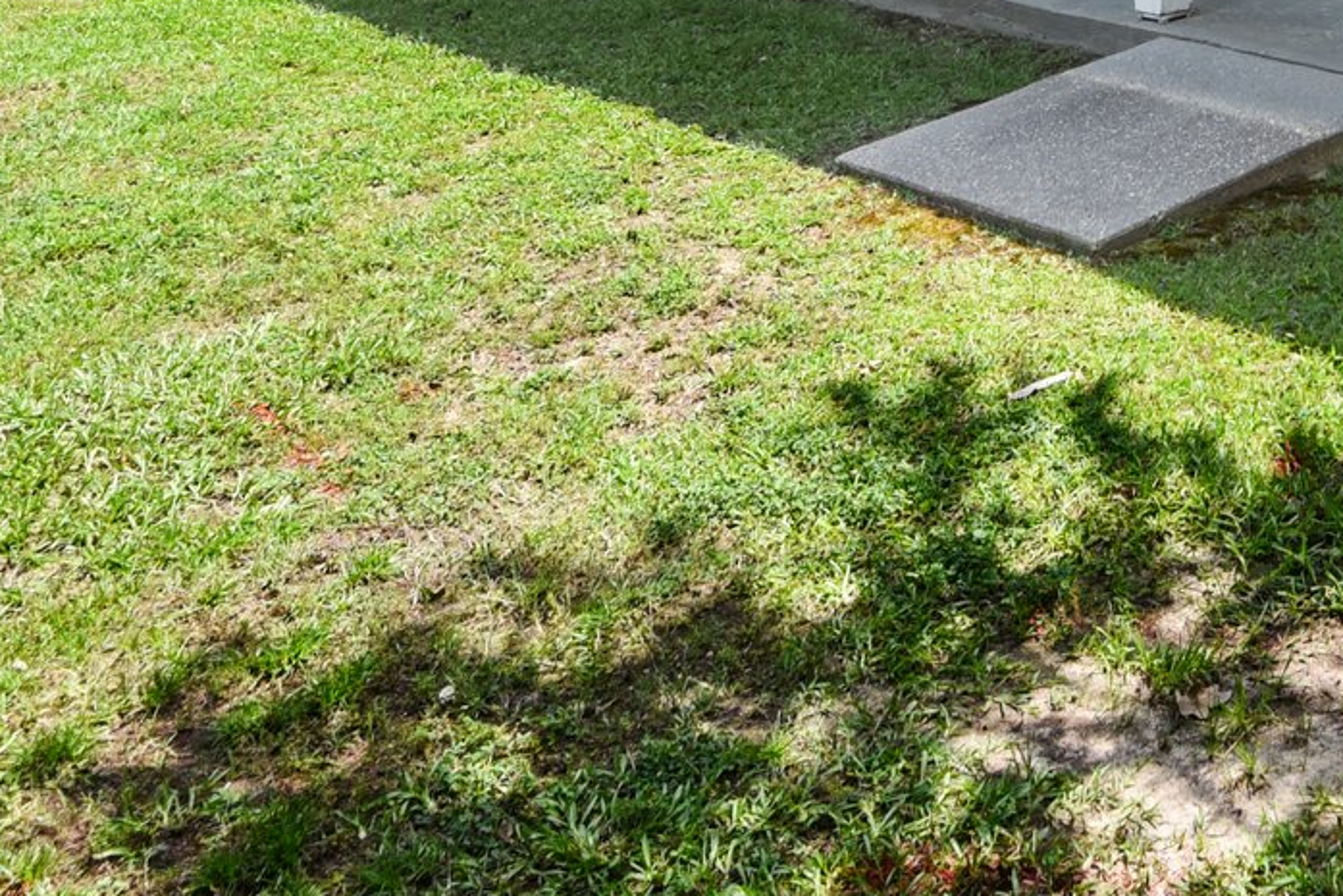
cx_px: 1462
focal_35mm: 47
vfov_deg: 23.5
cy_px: -408
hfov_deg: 35.9
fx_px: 1754
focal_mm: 16
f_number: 10
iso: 320
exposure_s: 1/200
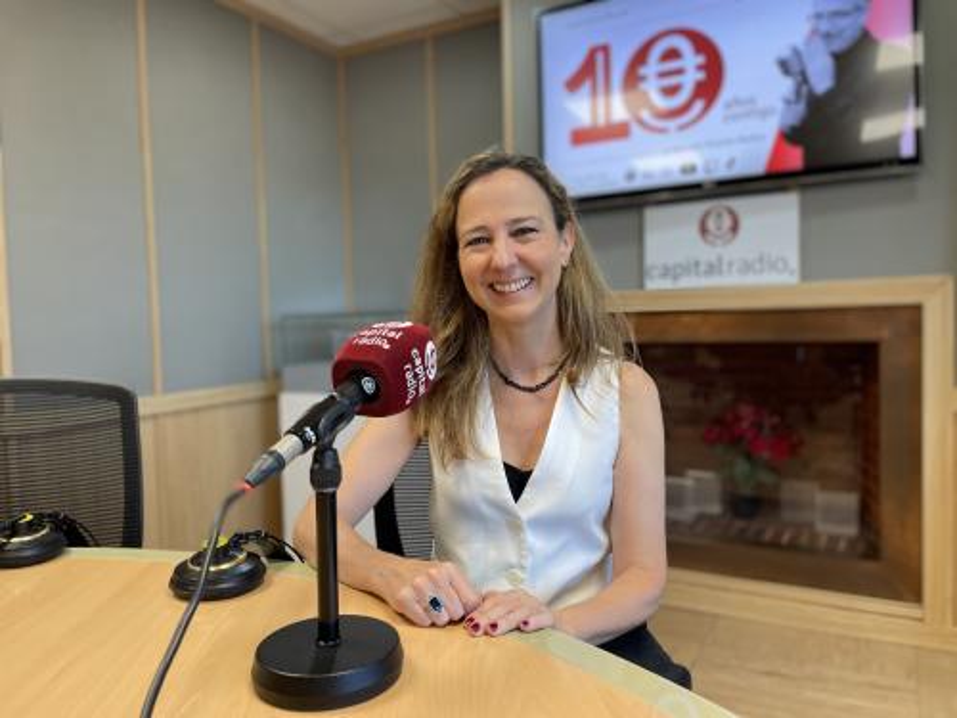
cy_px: 359
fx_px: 719
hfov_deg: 67.3
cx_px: 478
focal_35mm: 26
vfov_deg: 53.1
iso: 100
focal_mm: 4.2
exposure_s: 1/100
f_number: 1.6
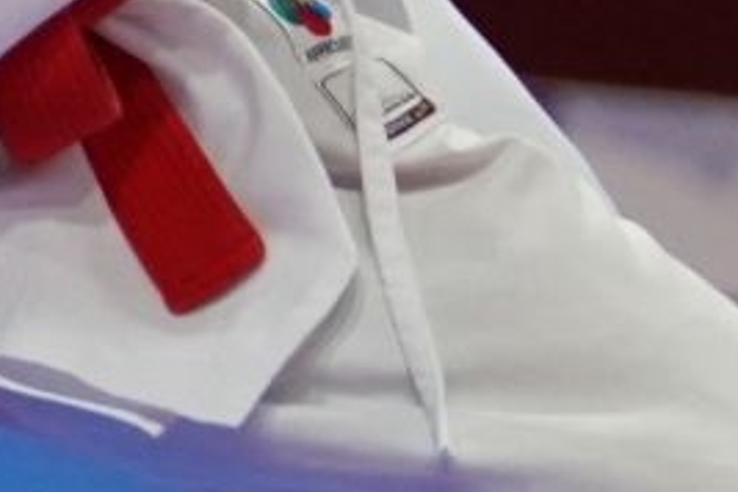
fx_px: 49504
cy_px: -1114
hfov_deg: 0.9
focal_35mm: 2415
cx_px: 1498
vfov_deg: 0.6
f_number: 4
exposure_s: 1/1000
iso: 2500
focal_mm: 239
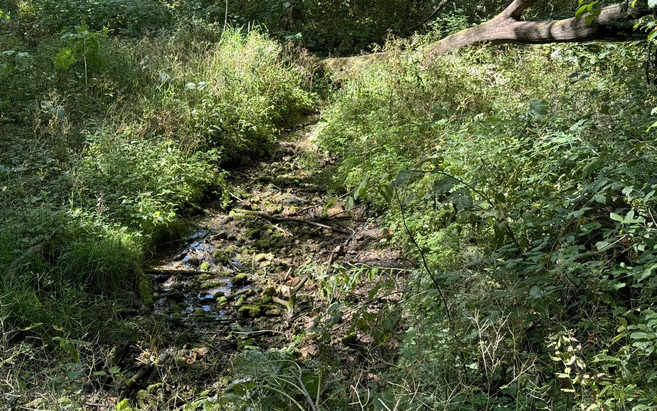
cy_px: 200
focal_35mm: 51
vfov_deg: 25.3
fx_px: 913
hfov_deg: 39.6
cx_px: 329
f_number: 1.78
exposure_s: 1/121
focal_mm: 6.76
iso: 50
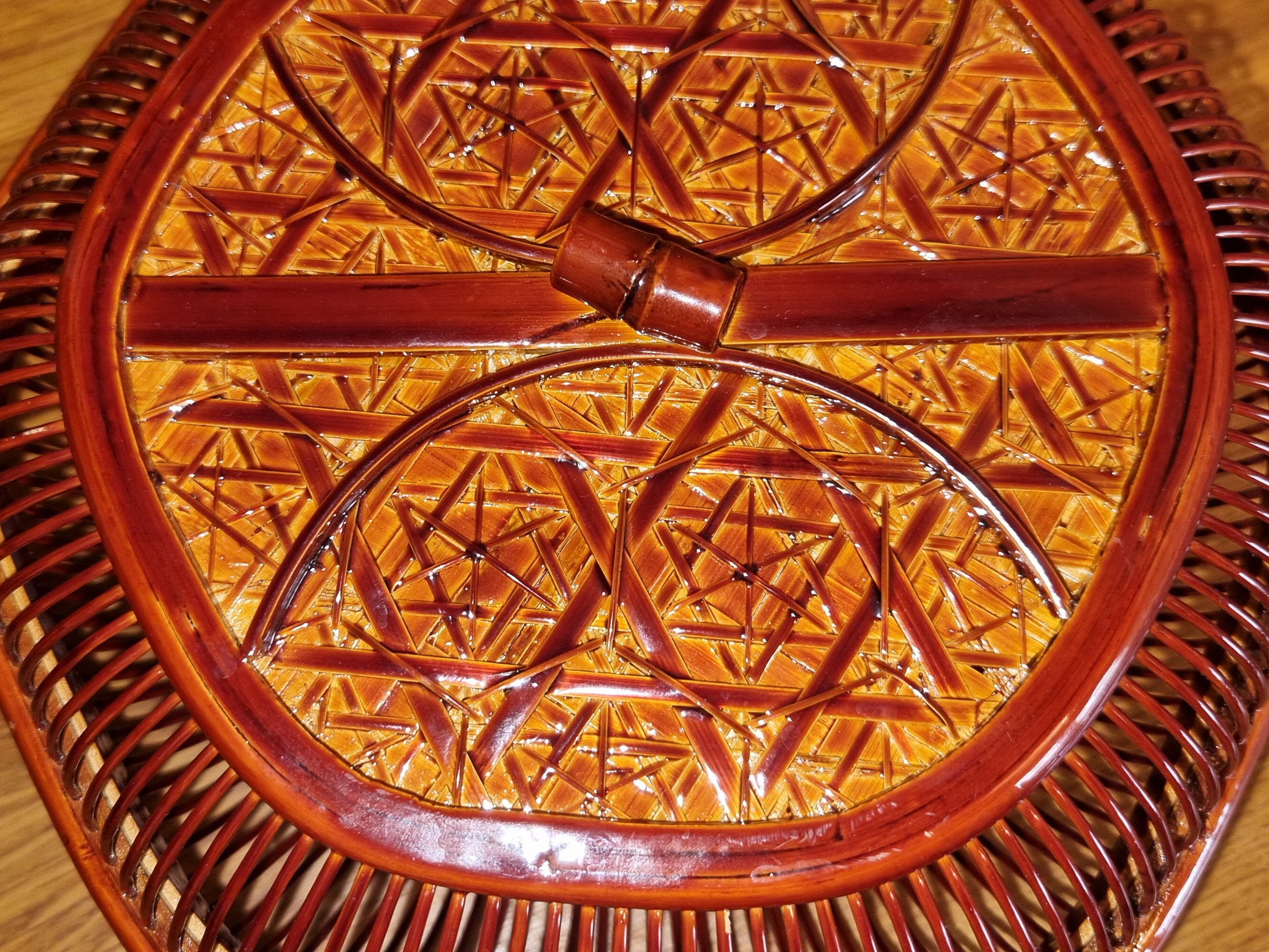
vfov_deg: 36.8
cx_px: 568
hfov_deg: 47.8
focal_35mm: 39
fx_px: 1430
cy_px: 425
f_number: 1.8
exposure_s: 1/24
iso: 84
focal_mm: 5.4
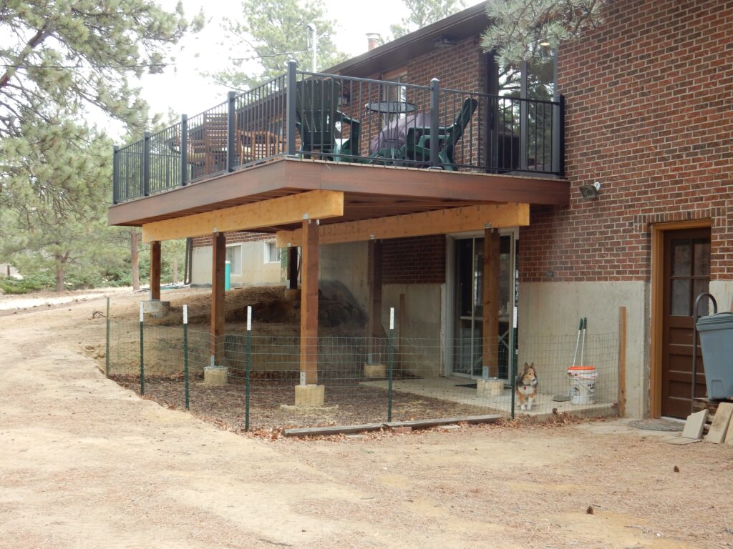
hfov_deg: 37.5
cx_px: 366
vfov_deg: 28.6
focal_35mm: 51
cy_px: 274
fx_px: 1080
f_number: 4.5
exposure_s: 1/50
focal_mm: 9
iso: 125
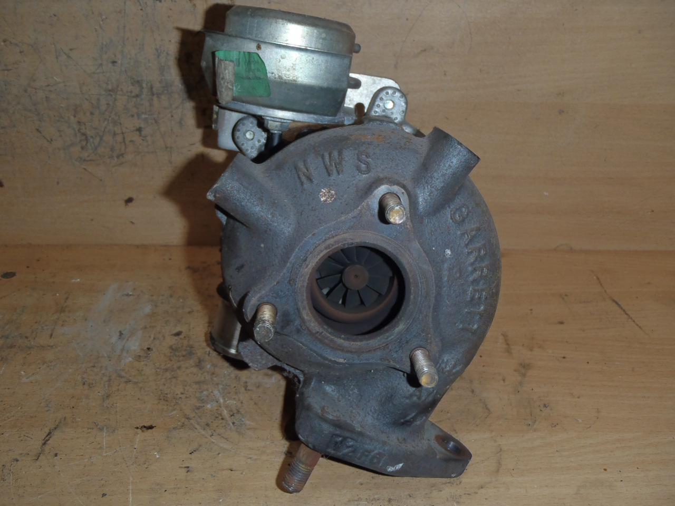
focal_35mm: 38
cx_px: 338
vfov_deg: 37.7
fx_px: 741
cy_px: 253
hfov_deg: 49.0
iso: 100
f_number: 4.6
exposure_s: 1/40
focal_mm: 6.83
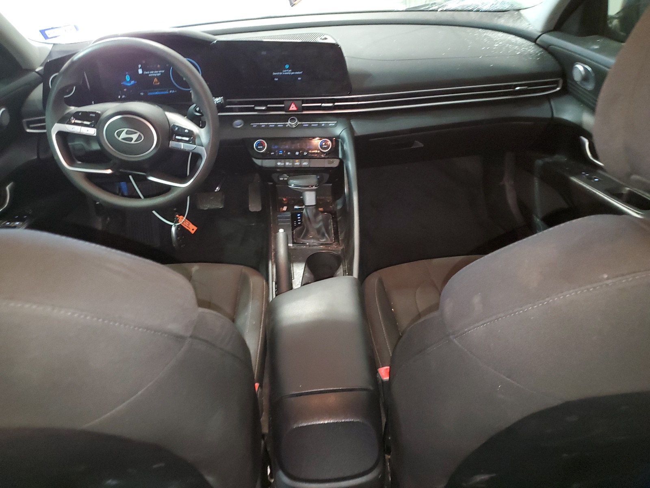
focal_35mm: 26
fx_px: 488
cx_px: 325
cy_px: 244
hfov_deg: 67.3
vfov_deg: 53.1
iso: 309
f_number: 1.5
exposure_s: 1/17
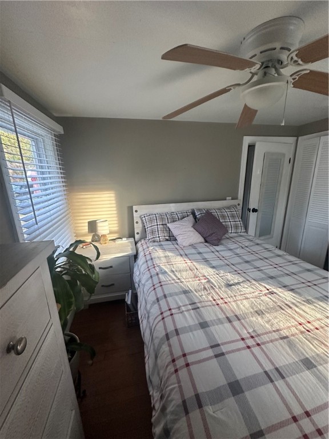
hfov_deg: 85.7
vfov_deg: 102.1
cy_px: 220
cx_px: 164
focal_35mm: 14
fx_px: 177
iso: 320
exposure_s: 1/80
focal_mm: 2.22
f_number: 2.2
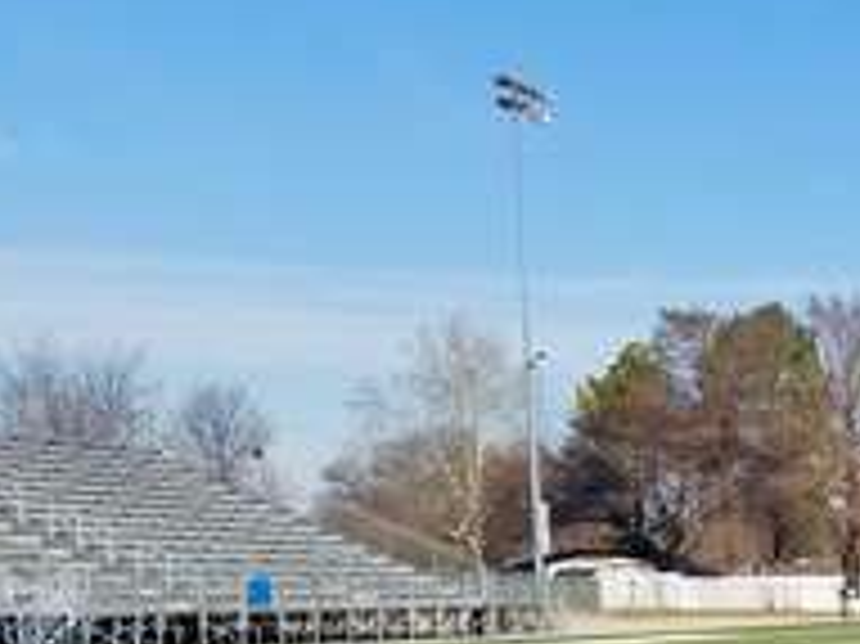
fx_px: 2259
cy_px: 887
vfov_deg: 15.3
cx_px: 1376
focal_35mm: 91
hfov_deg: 18.5
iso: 50
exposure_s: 1/2408
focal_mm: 4.2
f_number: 1.7
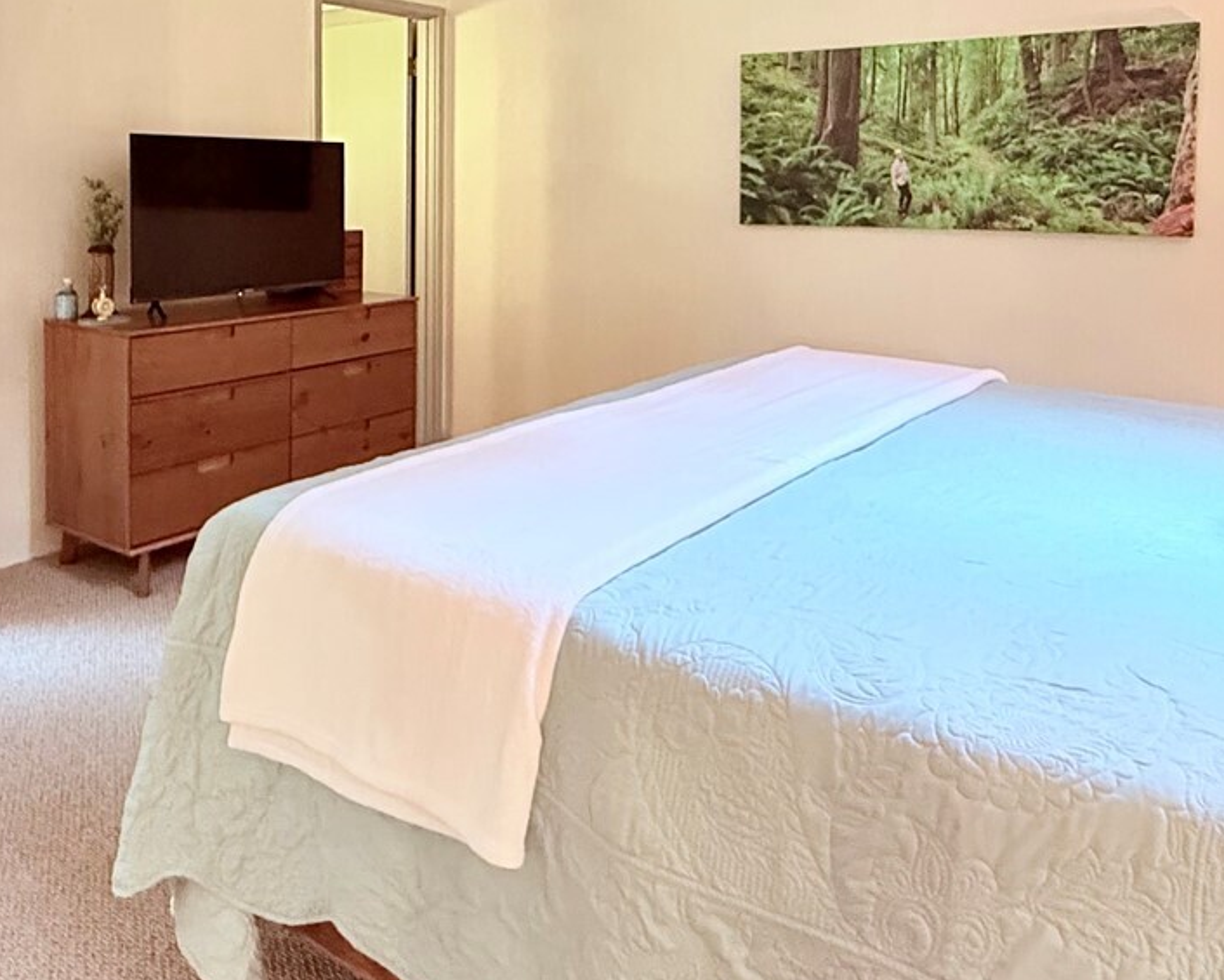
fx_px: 1123
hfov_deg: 56.9
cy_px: 233
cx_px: 523
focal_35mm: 31
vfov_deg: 45.3
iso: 640
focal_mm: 2.22
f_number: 2.2
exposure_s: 1/60
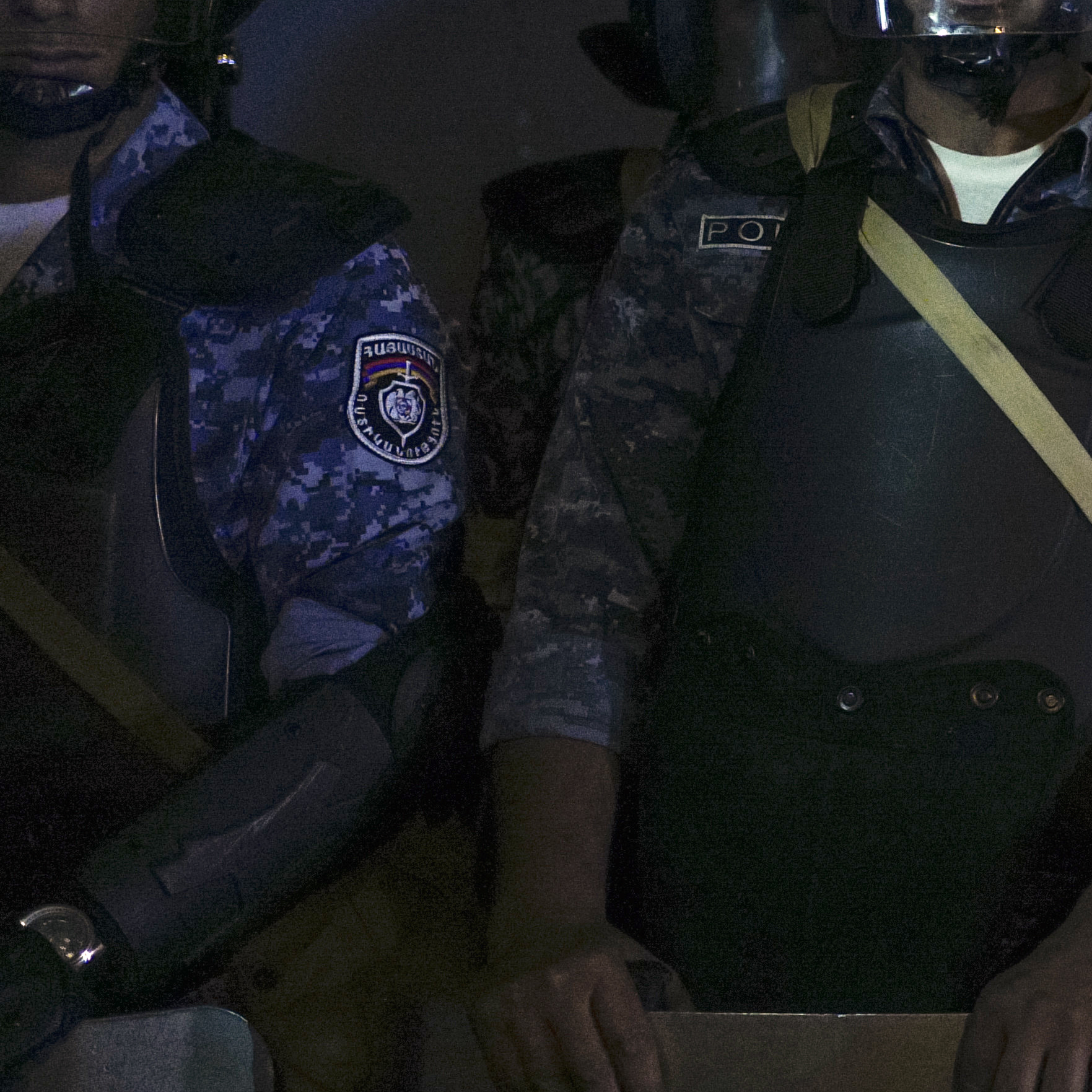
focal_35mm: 81
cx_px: 1610
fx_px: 2891
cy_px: 373
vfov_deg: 21.3
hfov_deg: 19.0
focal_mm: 28
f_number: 1.7
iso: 3200
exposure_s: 1/250
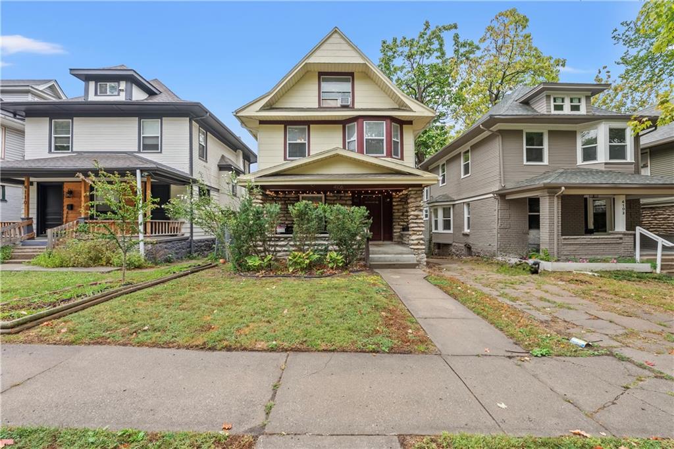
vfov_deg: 73.8
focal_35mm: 16
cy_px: 224
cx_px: 337
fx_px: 300
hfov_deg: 96.7
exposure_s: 1/15
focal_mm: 16
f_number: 8
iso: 100
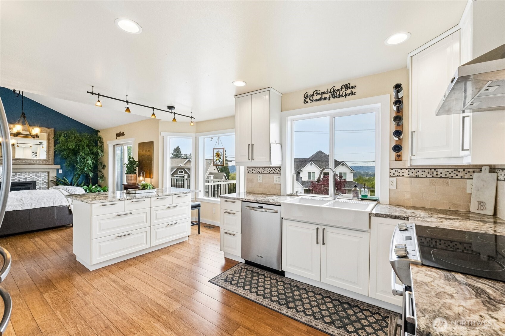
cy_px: 168
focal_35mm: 15
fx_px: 210
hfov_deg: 100.4
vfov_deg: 77.3
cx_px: 252
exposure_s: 1/30
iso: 250
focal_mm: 10
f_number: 9
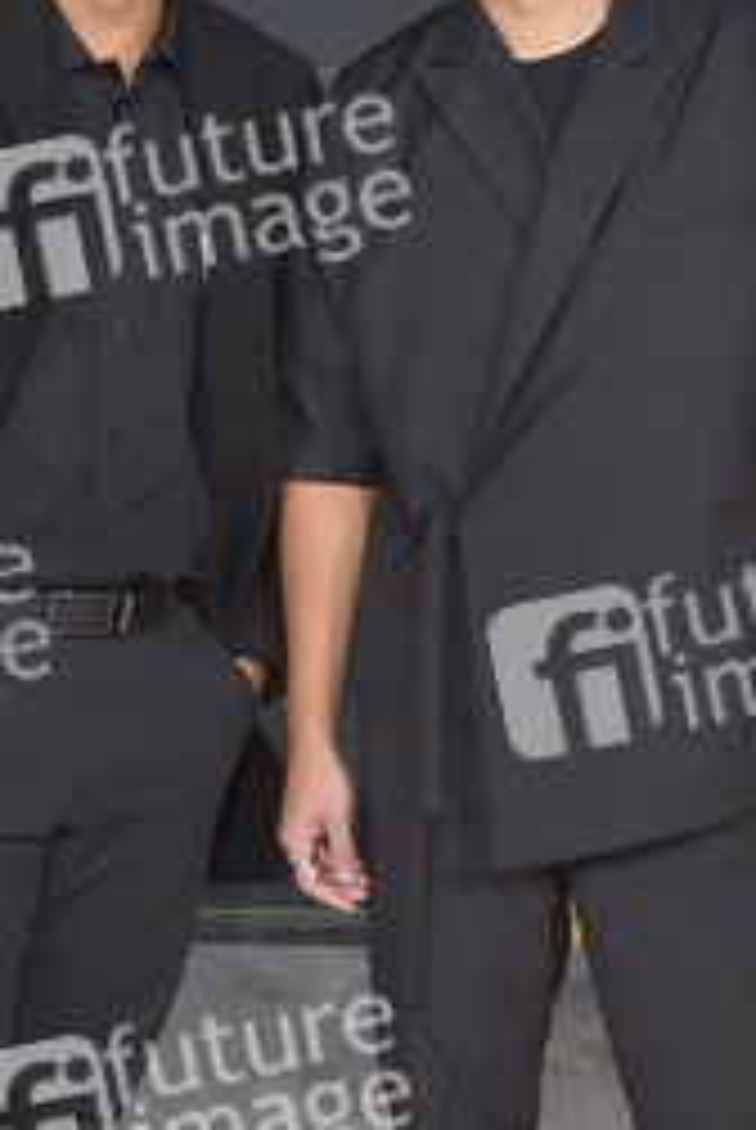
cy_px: 428
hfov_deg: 19.5
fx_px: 2199
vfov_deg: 28.7
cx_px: 313
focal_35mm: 70
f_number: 6.3
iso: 320
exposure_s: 1/250
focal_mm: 44
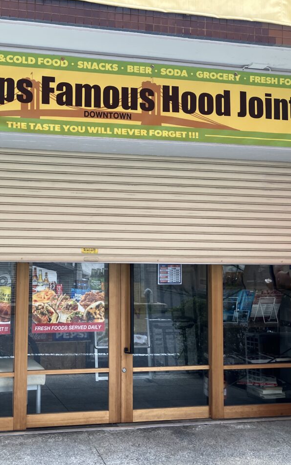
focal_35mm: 40
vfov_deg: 49.3
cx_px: 62
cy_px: 233
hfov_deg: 31.3
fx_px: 507
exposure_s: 1/121
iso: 50
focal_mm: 3.99
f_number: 1.8
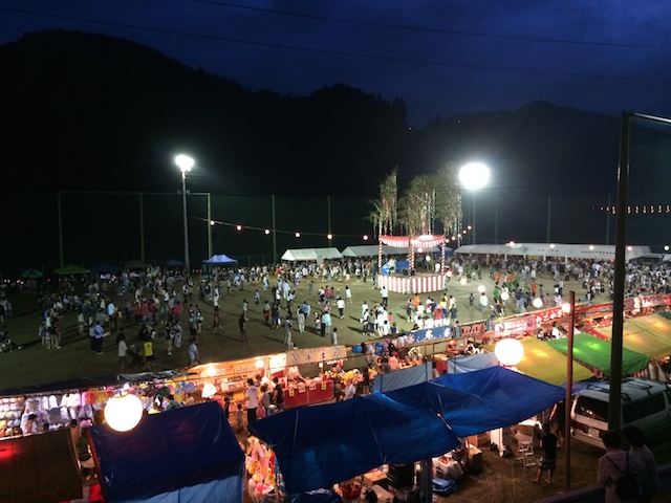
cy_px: 252
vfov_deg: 46.8
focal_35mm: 30
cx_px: 336
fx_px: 582
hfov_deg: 60.0
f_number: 2.2
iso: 320
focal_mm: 4.12
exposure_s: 1/20
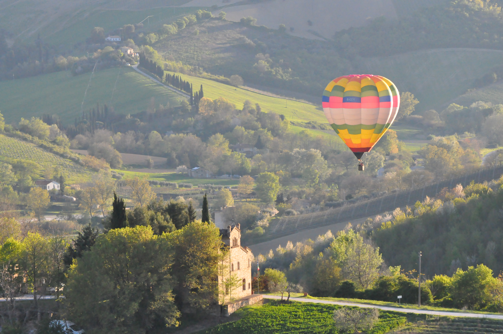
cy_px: 167
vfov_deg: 6.5
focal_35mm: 210
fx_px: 2931
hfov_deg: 9.8
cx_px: 252
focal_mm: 140
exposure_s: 1/1600
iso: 3200
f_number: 10
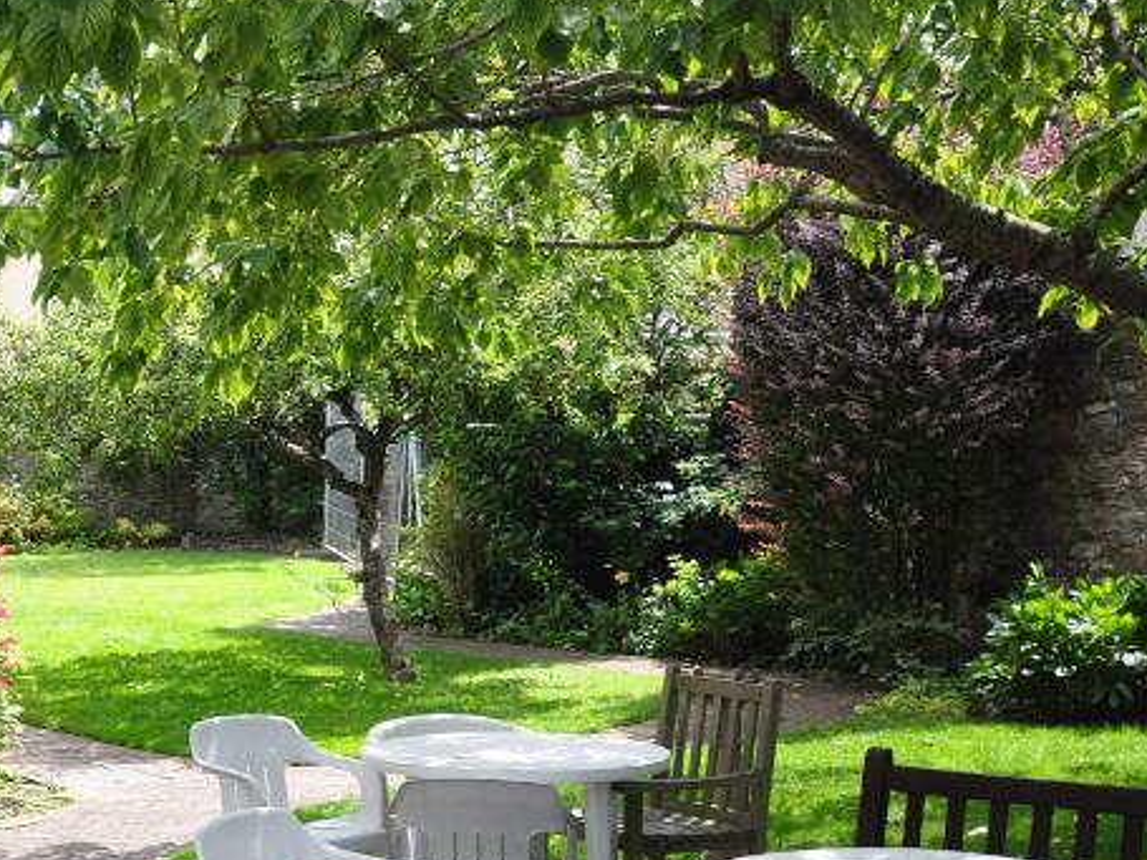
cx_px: -88
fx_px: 2518
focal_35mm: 76
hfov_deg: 24.1
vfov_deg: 19.2
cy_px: 641
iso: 200
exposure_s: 1/320
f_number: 5.6
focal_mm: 24
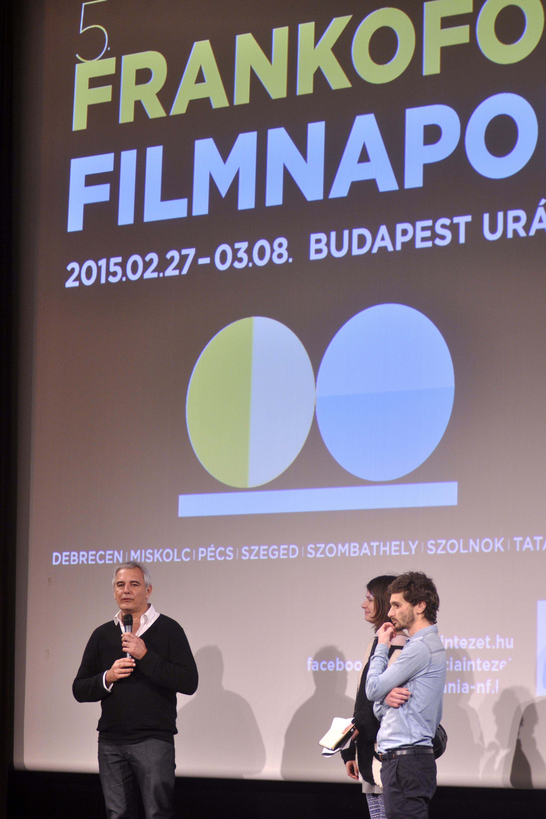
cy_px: 410
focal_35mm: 120
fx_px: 2730
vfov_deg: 17.1
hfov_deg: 11.4
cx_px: 273
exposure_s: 1/80
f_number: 2.8
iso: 640
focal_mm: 80
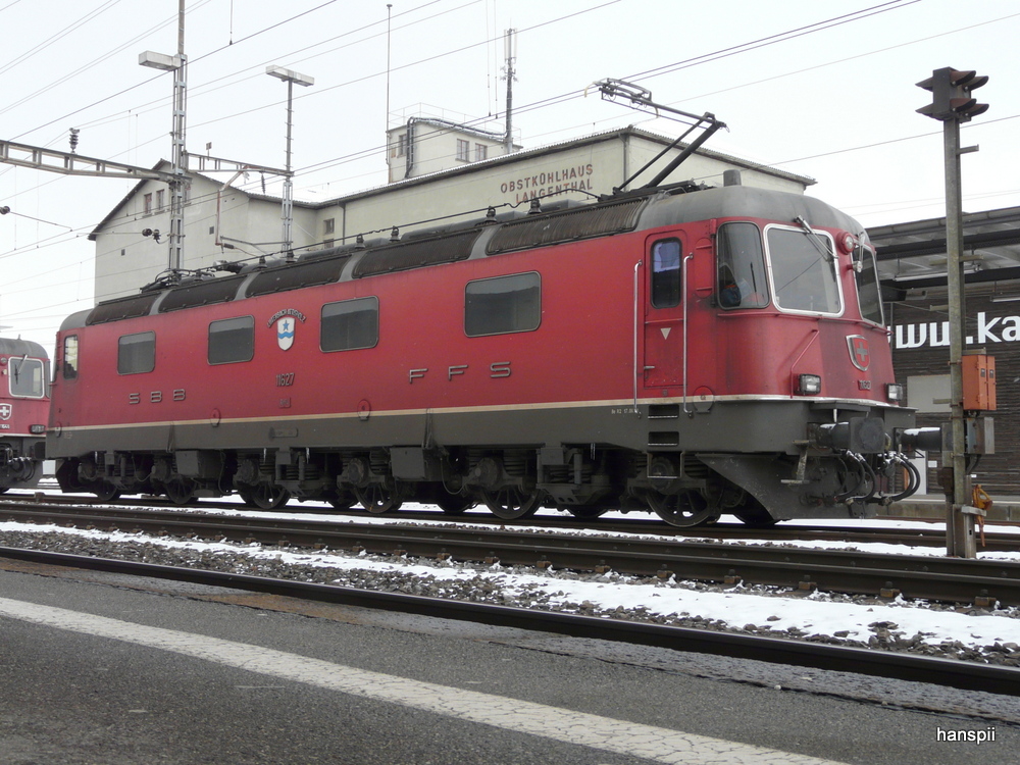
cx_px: 510
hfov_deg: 44.8
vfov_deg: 34.3
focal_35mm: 42
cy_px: 382
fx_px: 1238
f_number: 4
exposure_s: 1/250
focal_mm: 6.8
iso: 100
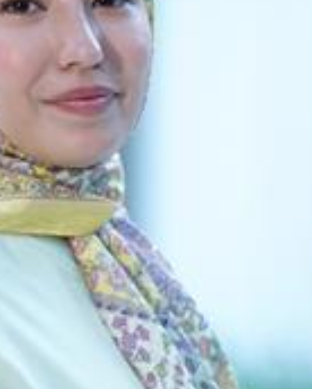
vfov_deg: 5.1
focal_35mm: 379
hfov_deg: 4.1
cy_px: 274
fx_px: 4367
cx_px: 45
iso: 640
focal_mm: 150
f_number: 2.8
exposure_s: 1/200
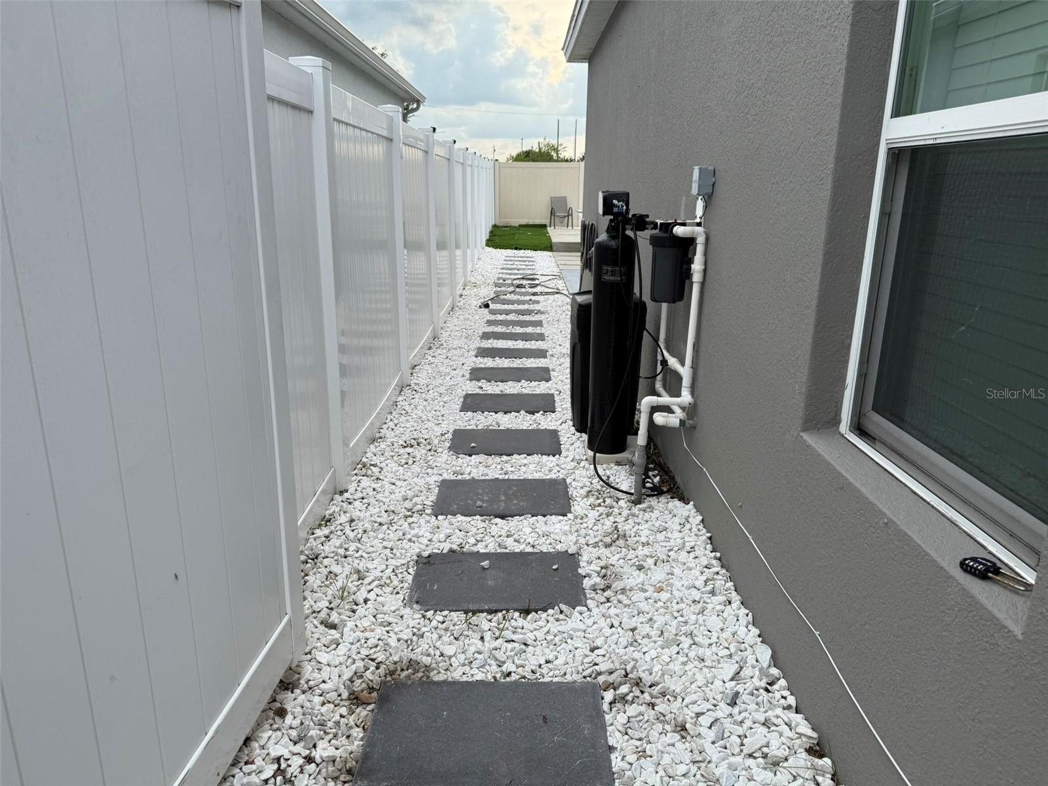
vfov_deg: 56.8
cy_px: 393
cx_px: 524
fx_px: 727
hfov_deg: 71.6
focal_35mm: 24
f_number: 1.78
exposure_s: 1/1211
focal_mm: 6.76
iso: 80
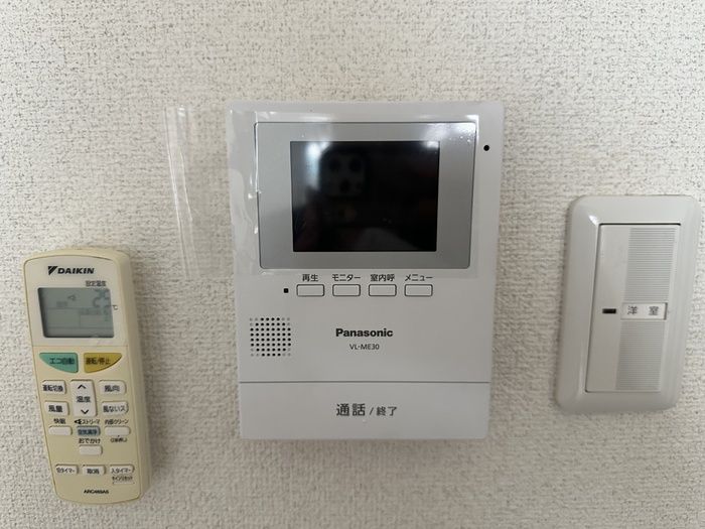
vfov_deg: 56.8
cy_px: 264
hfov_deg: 71.6
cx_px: 352
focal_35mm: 24
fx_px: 489
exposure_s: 1/60
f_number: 1.78
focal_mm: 6.86
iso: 640
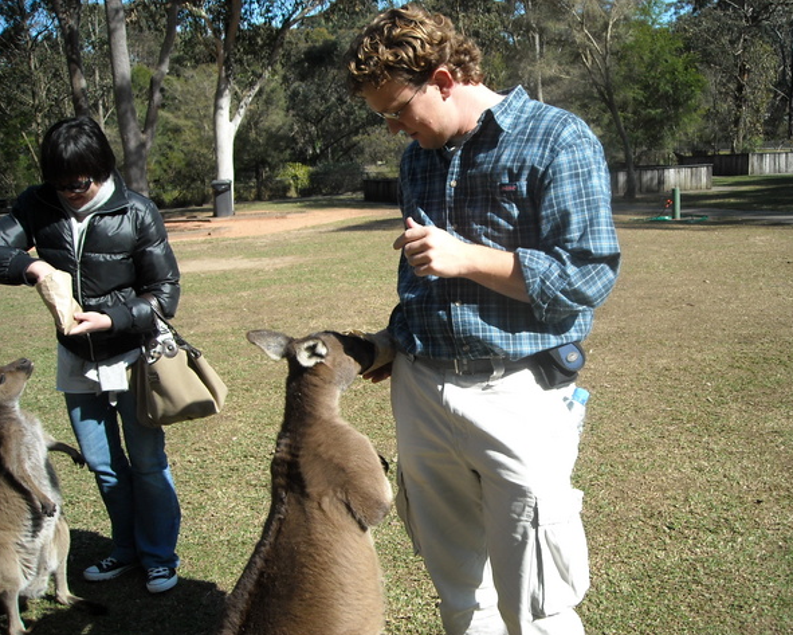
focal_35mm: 37
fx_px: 869
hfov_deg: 49.0
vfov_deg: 40.1
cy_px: 320
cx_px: 421
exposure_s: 1/250
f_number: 5.6
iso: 104
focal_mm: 5.7
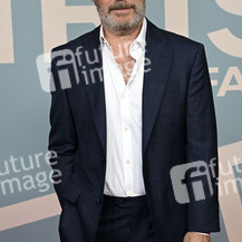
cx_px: 126
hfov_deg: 21.7
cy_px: 122
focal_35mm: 80
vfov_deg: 21.7
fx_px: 633
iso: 640
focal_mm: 51
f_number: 6.3
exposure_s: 1/125
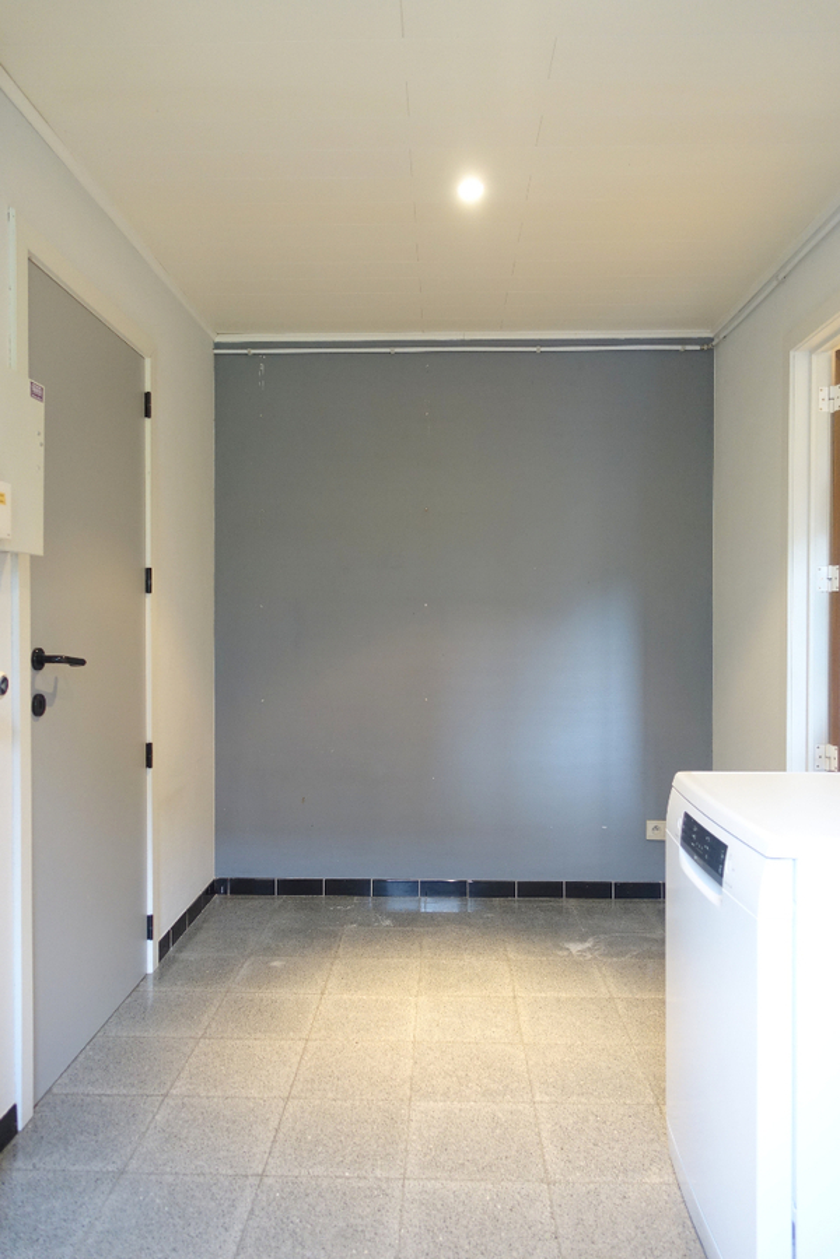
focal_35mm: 24
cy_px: 630
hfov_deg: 53.1
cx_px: 420
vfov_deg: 73.7
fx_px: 840
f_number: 1.8
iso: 400
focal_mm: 8.8
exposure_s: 1/30
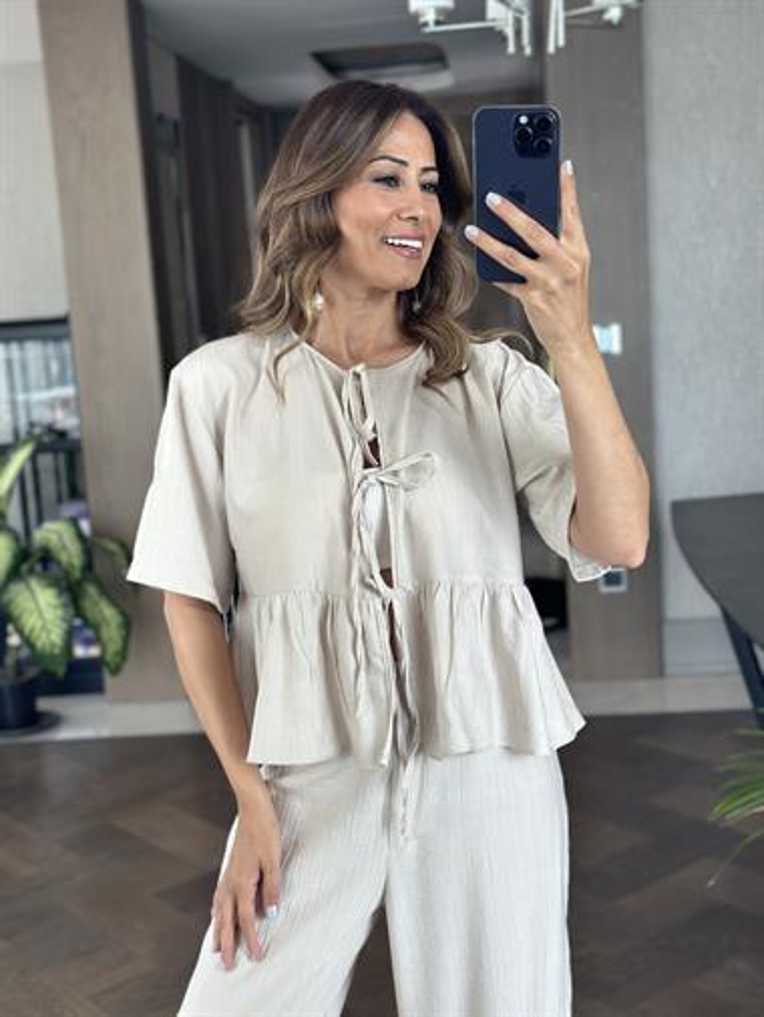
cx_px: 382
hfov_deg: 30.3
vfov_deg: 39.6
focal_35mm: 48
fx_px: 1411
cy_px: 508
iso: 100
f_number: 1.78
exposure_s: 1/147
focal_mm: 6.86
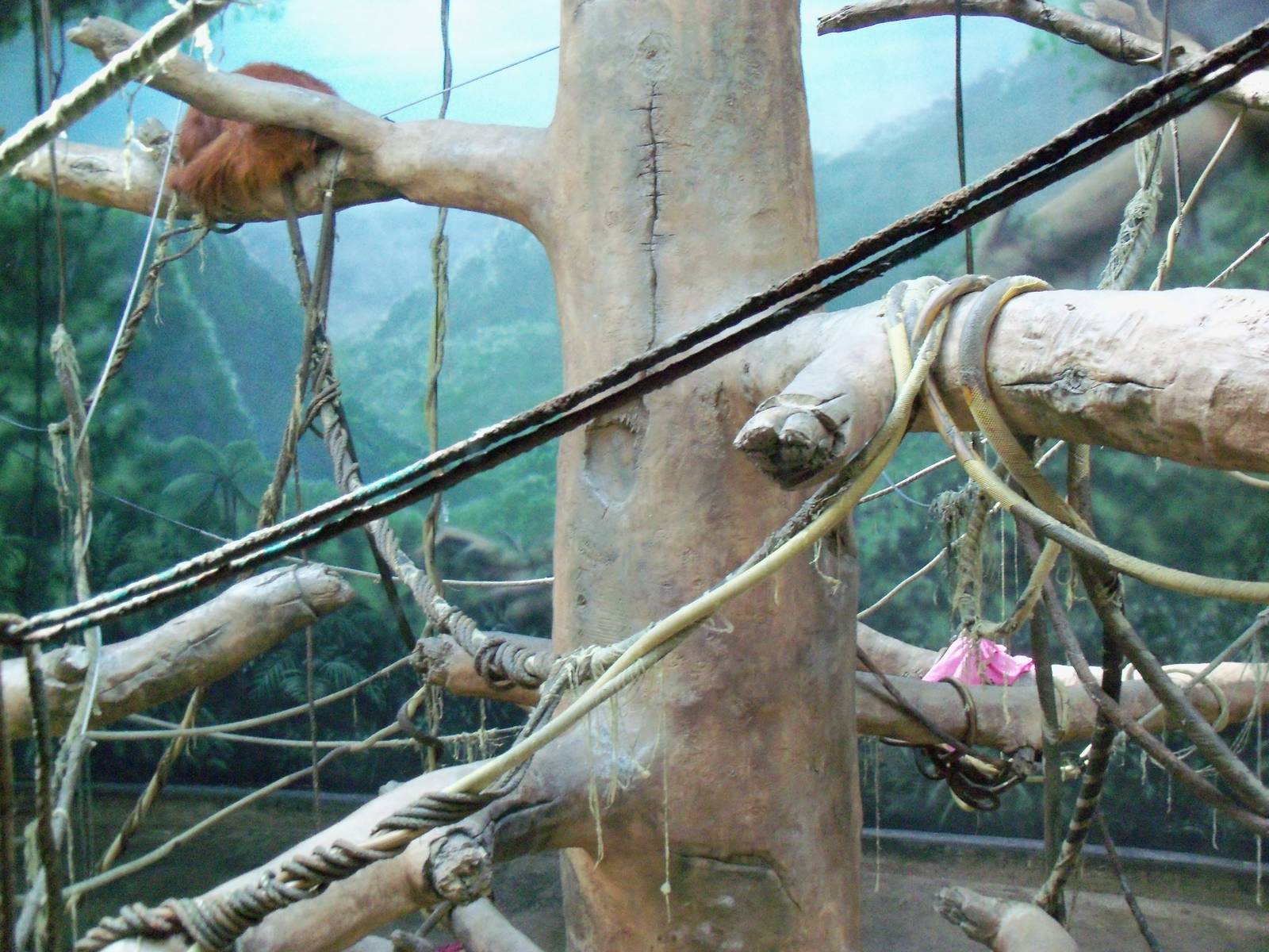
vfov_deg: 40.7
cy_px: 476
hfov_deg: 52.6
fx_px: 1283
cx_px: 634
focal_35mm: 35
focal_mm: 6.3
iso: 400
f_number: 3
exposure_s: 1/30
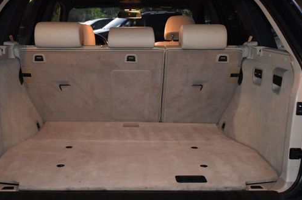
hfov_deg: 43.9
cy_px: 116
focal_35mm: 45
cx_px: 134
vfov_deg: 30.0
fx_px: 374
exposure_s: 1/60
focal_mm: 23
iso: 5600
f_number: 3.8
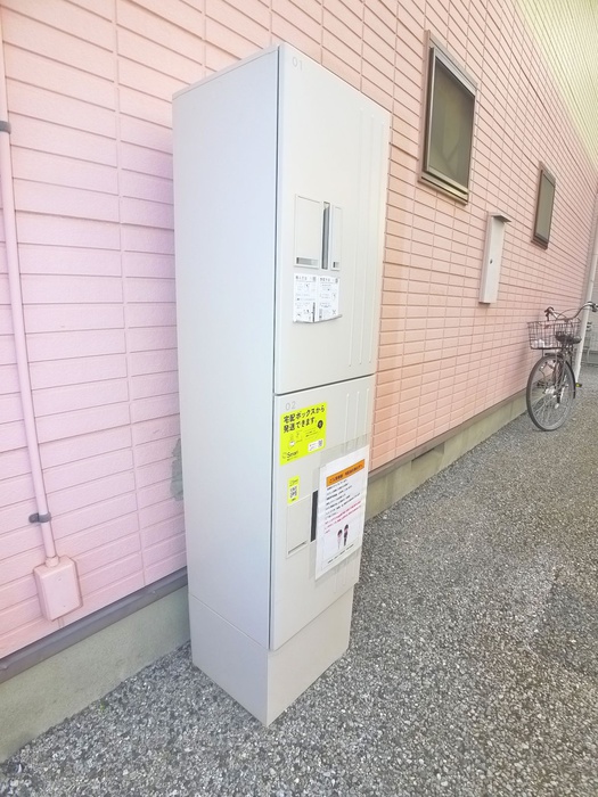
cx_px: 299
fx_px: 553
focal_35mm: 24
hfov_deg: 56.8
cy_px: 398
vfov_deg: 71.6
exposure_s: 1/160
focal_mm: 5.1
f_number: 2.8
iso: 400
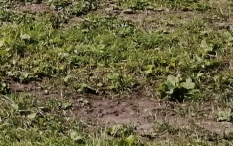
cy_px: -152
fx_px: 934
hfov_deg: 13.0
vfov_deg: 8.4
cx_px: -169
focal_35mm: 147
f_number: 1.8
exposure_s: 1/1101
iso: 50
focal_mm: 3.62
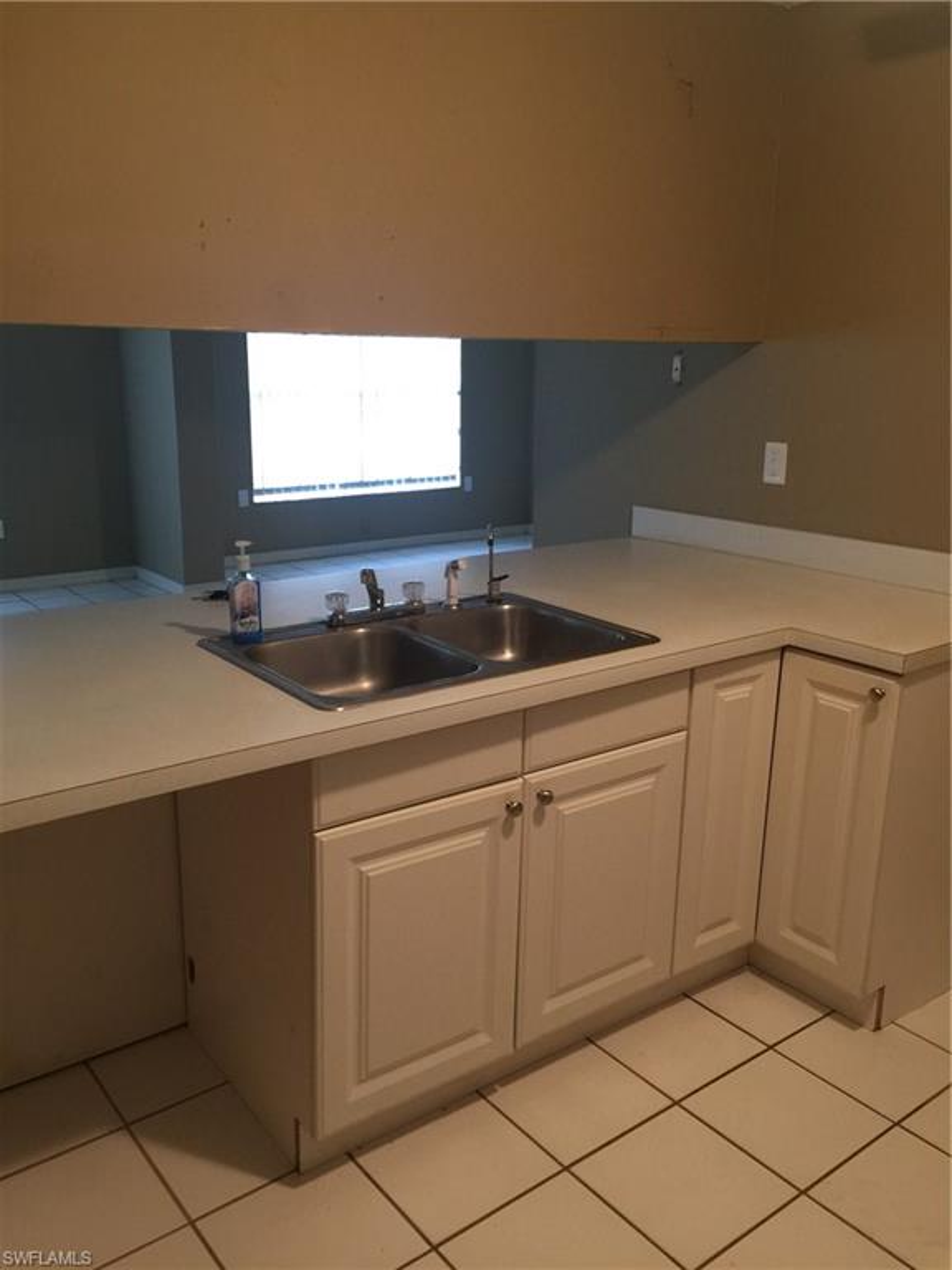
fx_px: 1063
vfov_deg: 61.7
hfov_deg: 48.2
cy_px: 635
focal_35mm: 29
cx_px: 476
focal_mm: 4.15
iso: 100
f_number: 2.2
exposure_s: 1/8
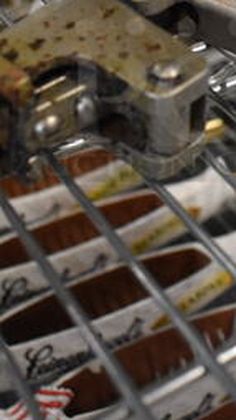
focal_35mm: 68
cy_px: 94
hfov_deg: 17.6
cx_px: 186
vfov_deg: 30.4
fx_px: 756
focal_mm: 18
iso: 2200
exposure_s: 1/125
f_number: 3.5
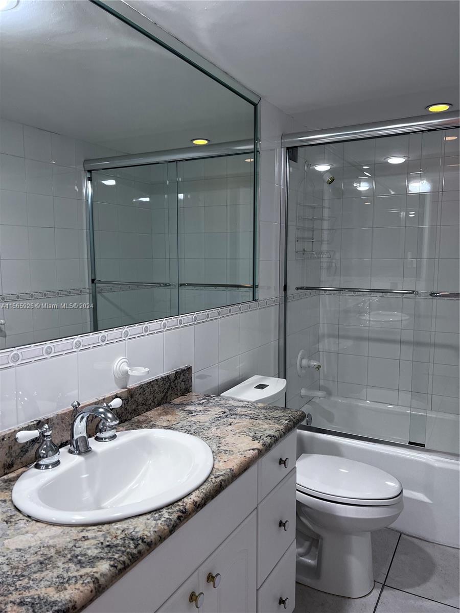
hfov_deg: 53.1
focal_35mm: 26
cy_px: 306
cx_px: 230
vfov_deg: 67.3
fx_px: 461
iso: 100
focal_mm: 5.7
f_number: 1.5
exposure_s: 1/120
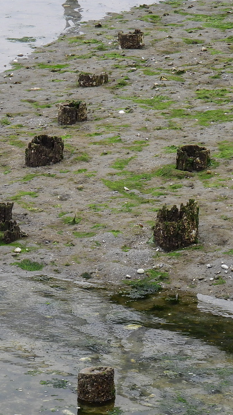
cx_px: 59
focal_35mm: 254
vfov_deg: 8.5
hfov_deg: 4.8
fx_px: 2789
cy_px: 227
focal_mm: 24.1
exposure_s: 1/60
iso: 100
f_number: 4
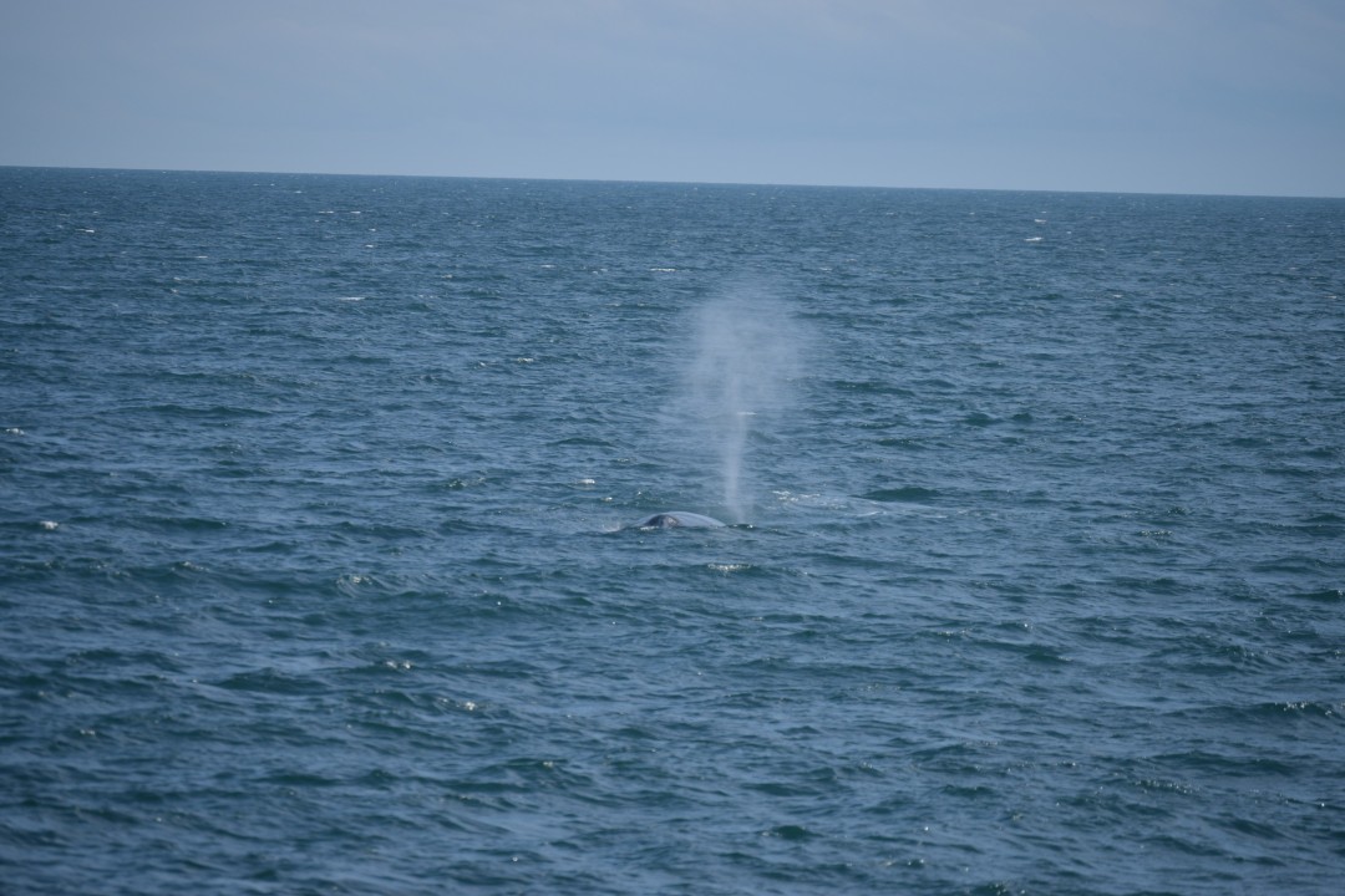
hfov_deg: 7.4
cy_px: 448
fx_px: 10367
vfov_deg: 5.0
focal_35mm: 278
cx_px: 672
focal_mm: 185
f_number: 5.6
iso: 200
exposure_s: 1/1600
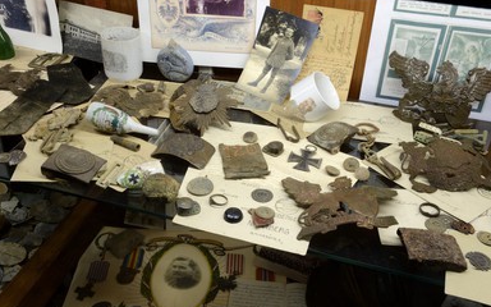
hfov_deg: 50.3
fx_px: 522
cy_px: 168
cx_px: 228
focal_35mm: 39
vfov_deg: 32.7
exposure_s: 1/2
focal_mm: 35
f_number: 20
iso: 200
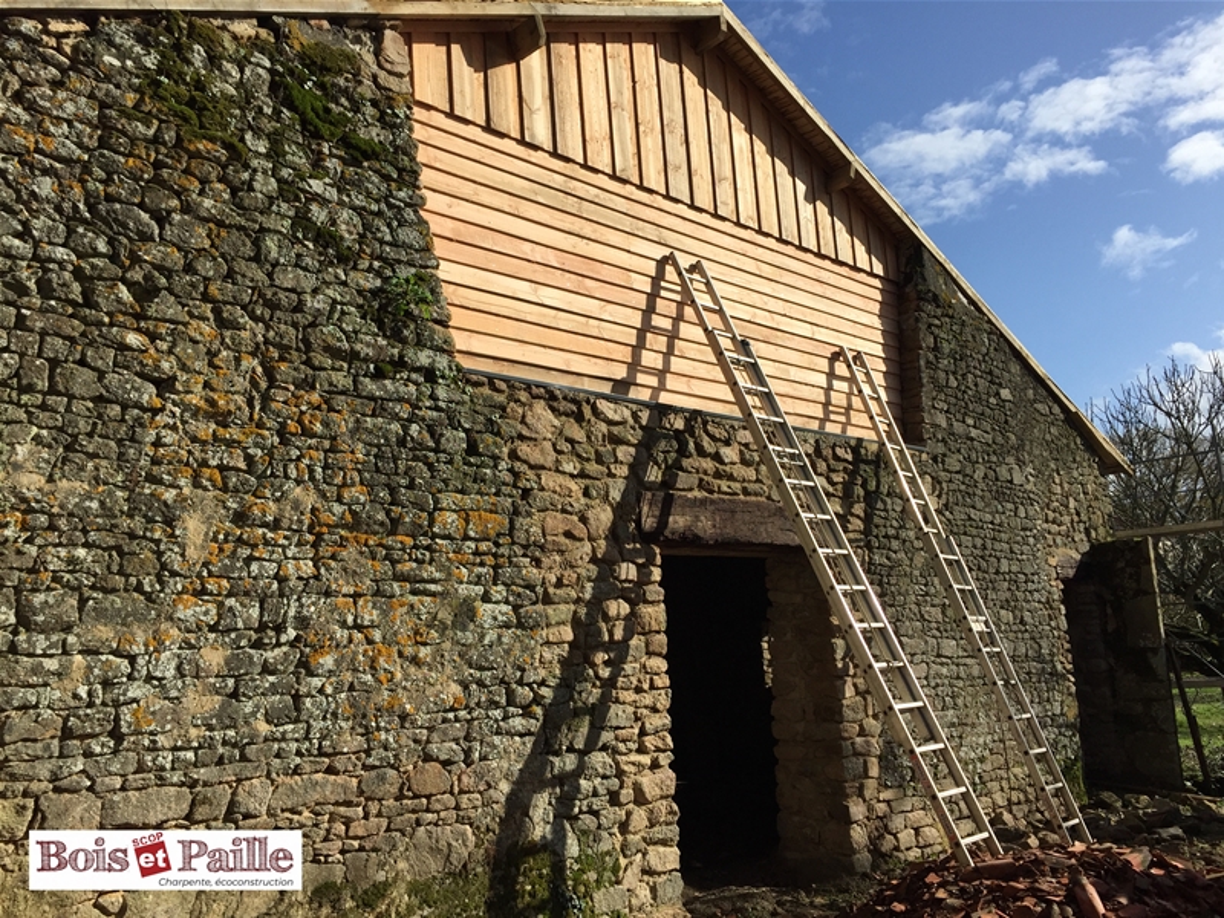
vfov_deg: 48.2
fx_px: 1025
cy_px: 459
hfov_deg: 61.7
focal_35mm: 29
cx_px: 612
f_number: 2.2
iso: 32
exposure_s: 1/2825
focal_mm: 4.15
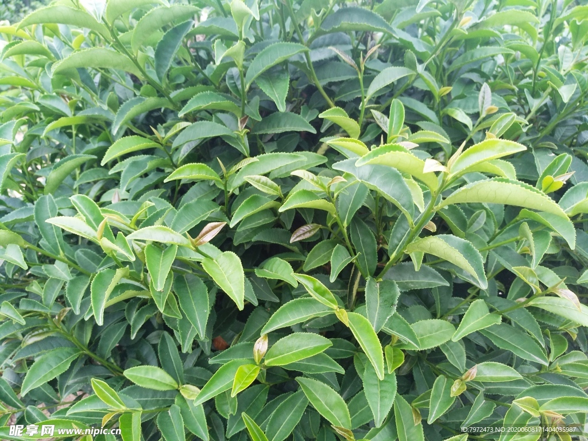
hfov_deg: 76.4
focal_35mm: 22
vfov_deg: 61.1
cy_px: 220
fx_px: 374
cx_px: 294
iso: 200
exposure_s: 1/50
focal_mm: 3.81
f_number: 2.2
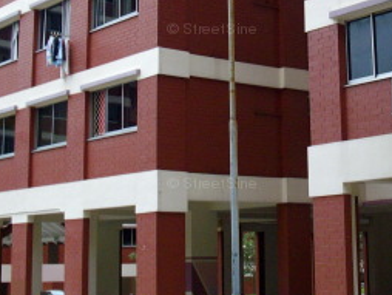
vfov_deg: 18.2
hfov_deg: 24.2
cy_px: 31
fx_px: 907
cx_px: 282
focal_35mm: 80
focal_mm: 6.2
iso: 214
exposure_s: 1/50
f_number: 2.8
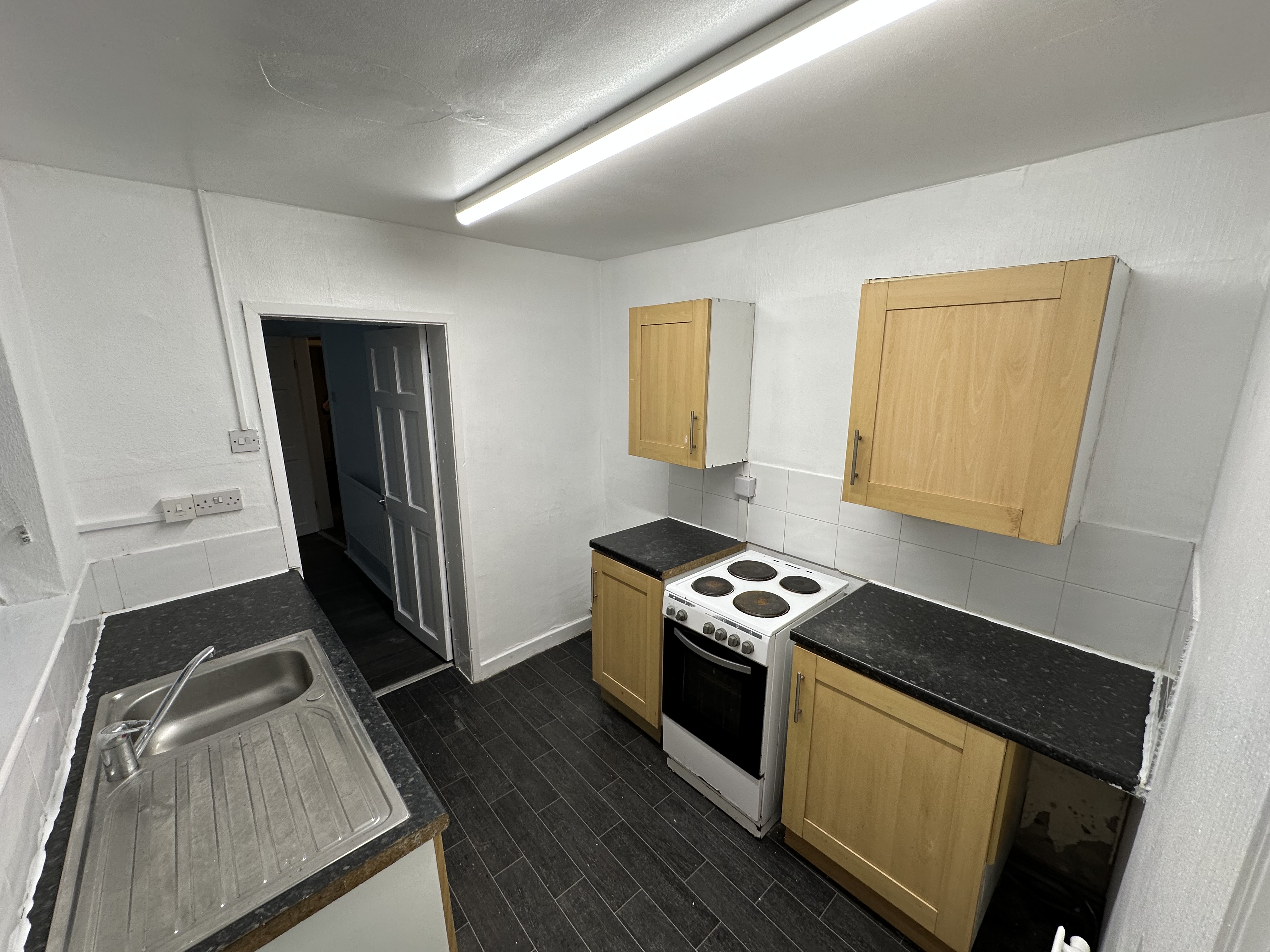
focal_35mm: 14
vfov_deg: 85.7
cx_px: 635
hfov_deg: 102.1
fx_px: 514
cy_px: 476
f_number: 2.2
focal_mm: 2.22
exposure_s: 1/100
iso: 64
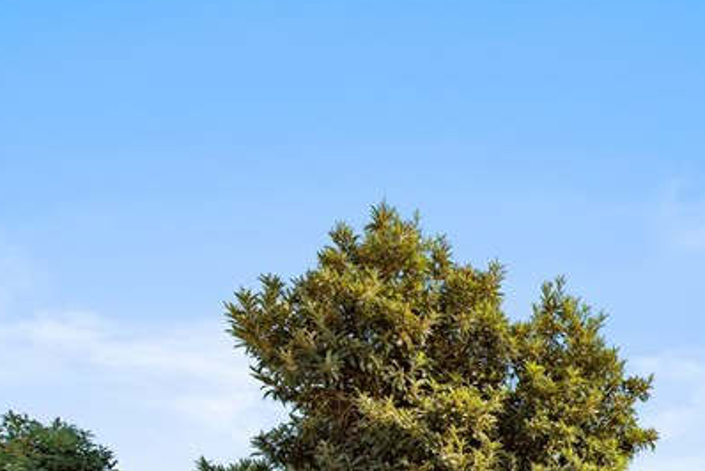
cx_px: 657
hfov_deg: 46.8
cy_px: 580
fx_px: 705
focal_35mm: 36
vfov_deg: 30.7
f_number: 9
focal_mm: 14
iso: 200
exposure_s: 1/400
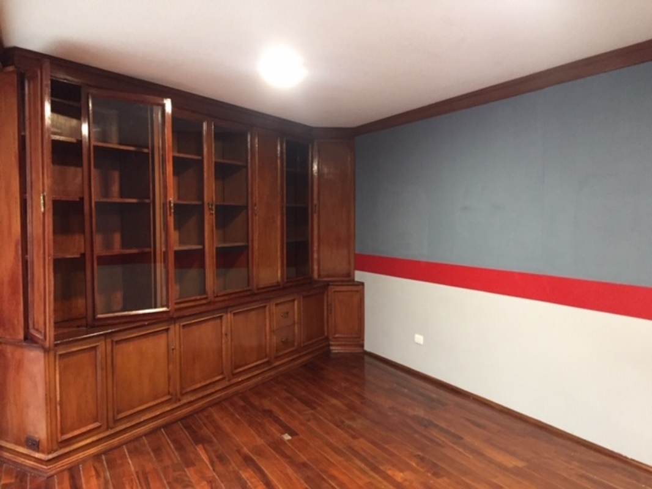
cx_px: 326
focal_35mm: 29
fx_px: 546
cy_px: 244
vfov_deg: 48.2
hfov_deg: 61.6
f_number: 2.2
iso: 250
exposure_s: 1/24
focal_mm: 4.15
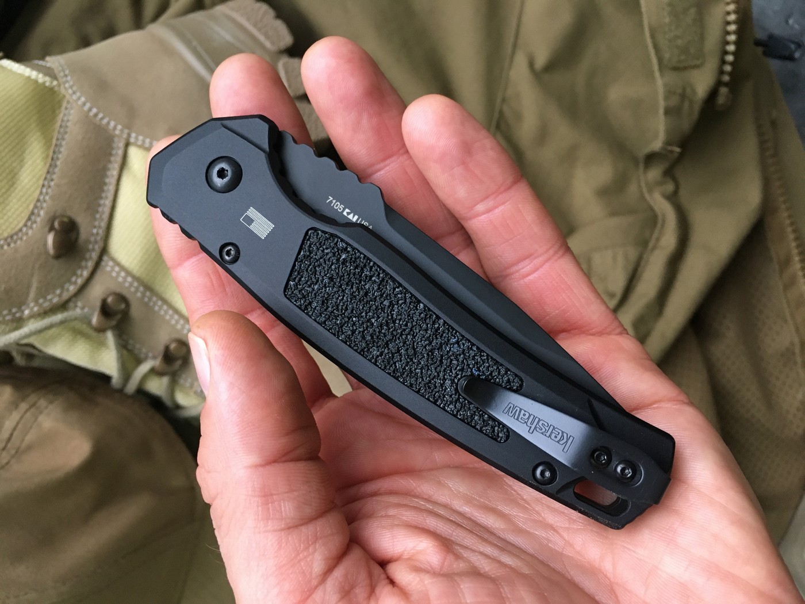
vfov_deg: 48.2
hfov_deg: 61.7
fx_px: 674
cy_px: 302
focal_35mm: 29
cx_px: 402
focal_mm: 4.15
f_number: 2.2
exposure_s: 1/33
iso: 160
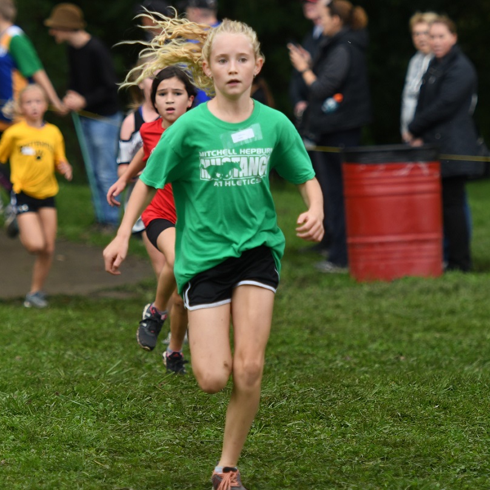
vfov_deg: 6.5
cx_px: 127
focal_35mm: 269
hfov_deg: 6.5
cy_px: 246
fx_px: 4308
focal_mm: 140
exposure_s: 1/1000
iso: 400
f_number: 2.8
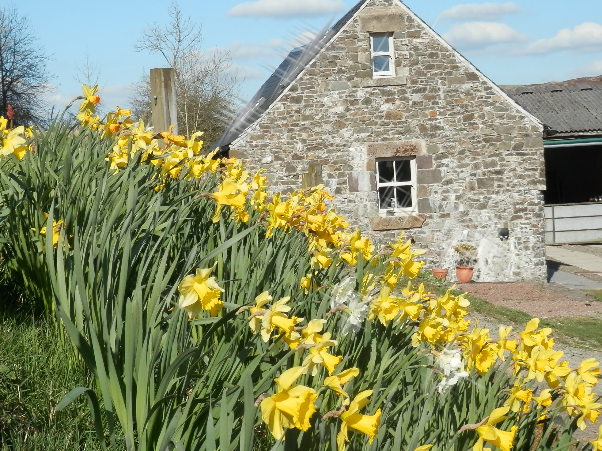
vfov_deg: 17.2
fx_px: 1495
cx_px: 254
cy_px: 213
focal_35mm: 86
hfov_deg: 22.7
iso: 80
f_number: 4.4
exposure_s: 1/640
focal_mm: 11.9
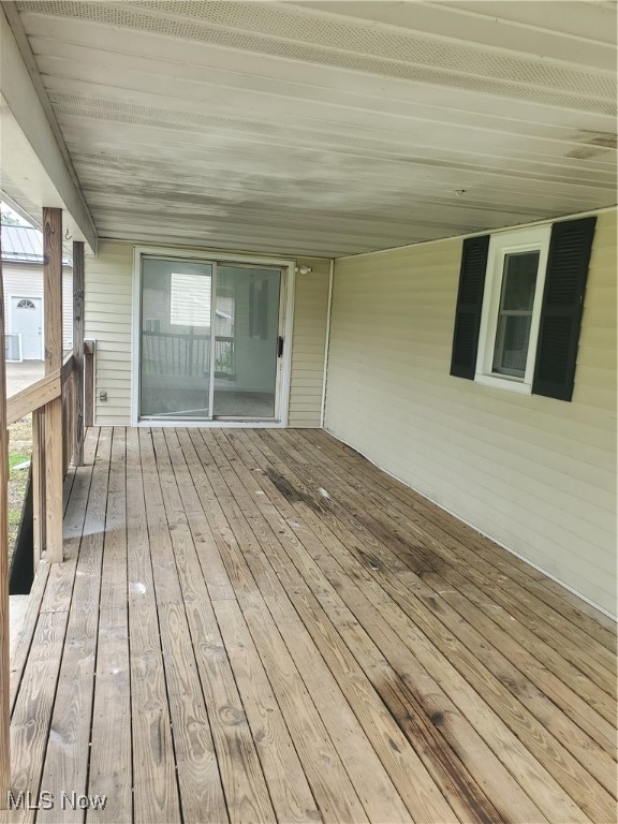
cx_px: 309
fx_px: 619
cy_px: 412
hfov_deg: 53.1
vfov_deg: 67.3
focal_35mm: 26
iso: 50
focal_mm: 4.3
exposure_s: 1/129
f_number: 2.4
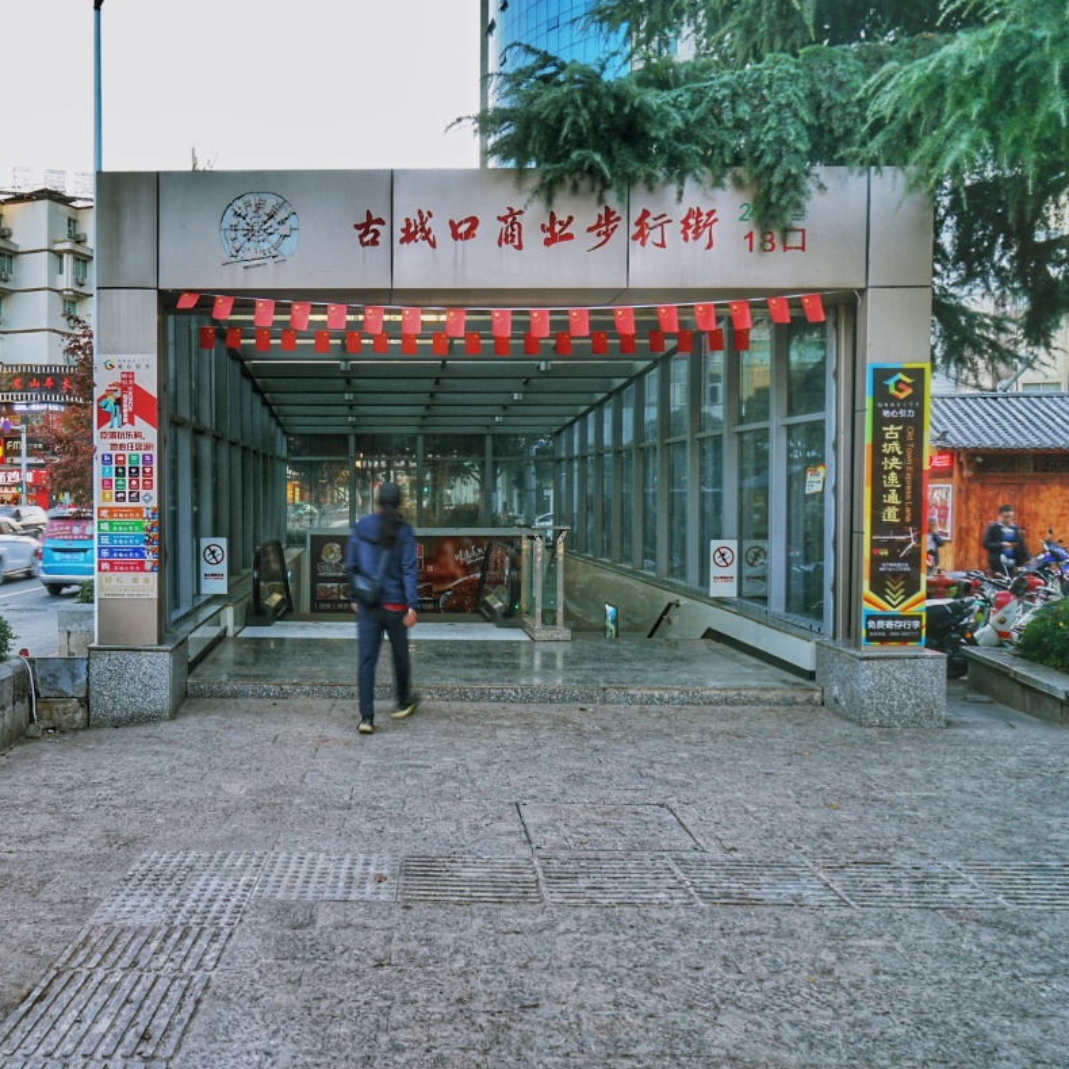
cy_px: 534
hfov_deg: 51.3
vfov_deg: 52.5
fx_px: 1083
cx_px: 333
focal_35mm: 31
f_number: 11
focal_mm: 24
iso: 200
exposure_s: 1/13
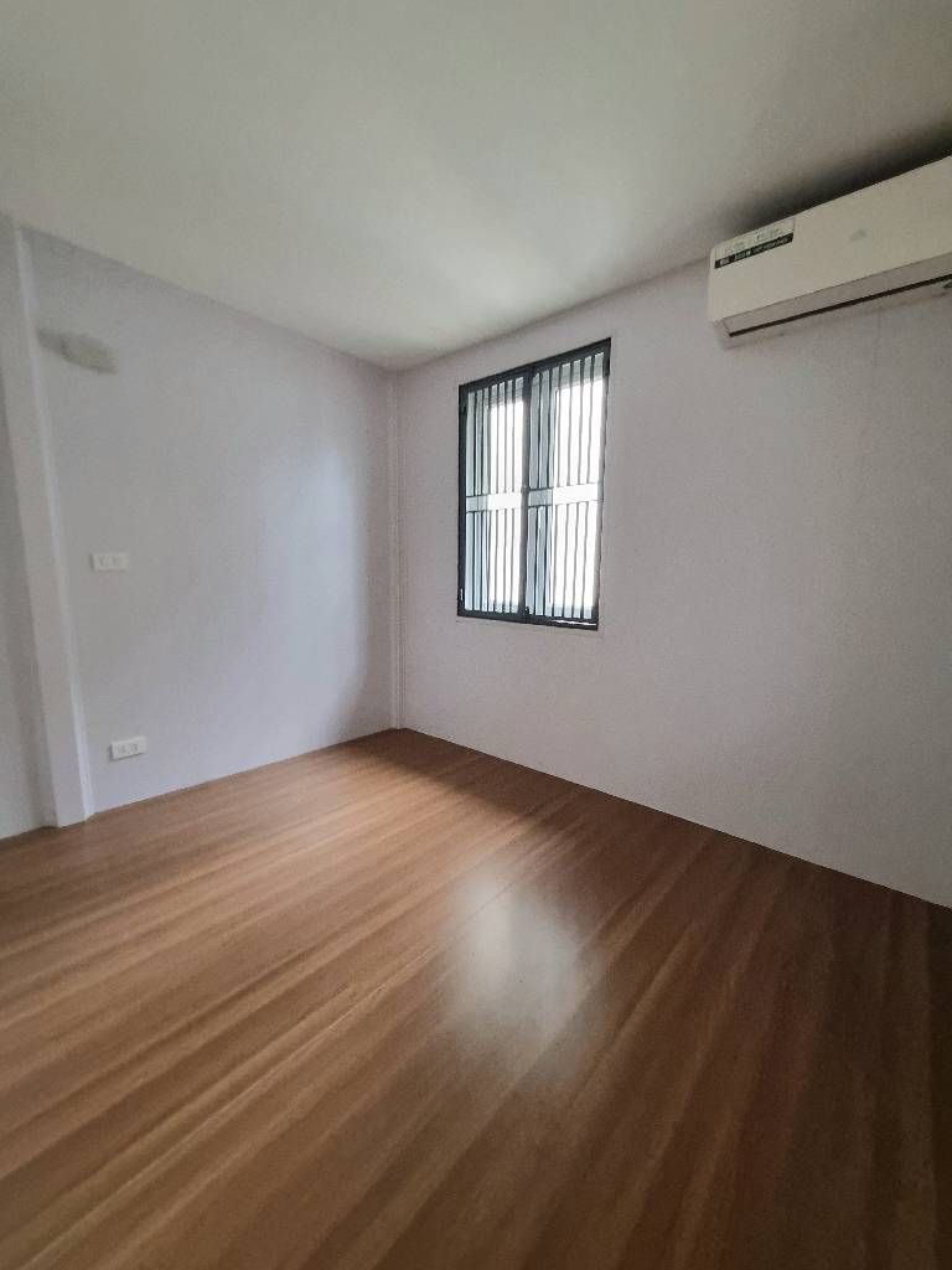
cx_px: 476
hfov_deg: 89.9
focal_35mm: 13
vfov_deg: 106.2
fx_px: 477
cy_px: 635
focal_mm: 1.74
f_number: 2.2
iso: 320
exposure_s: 1/50
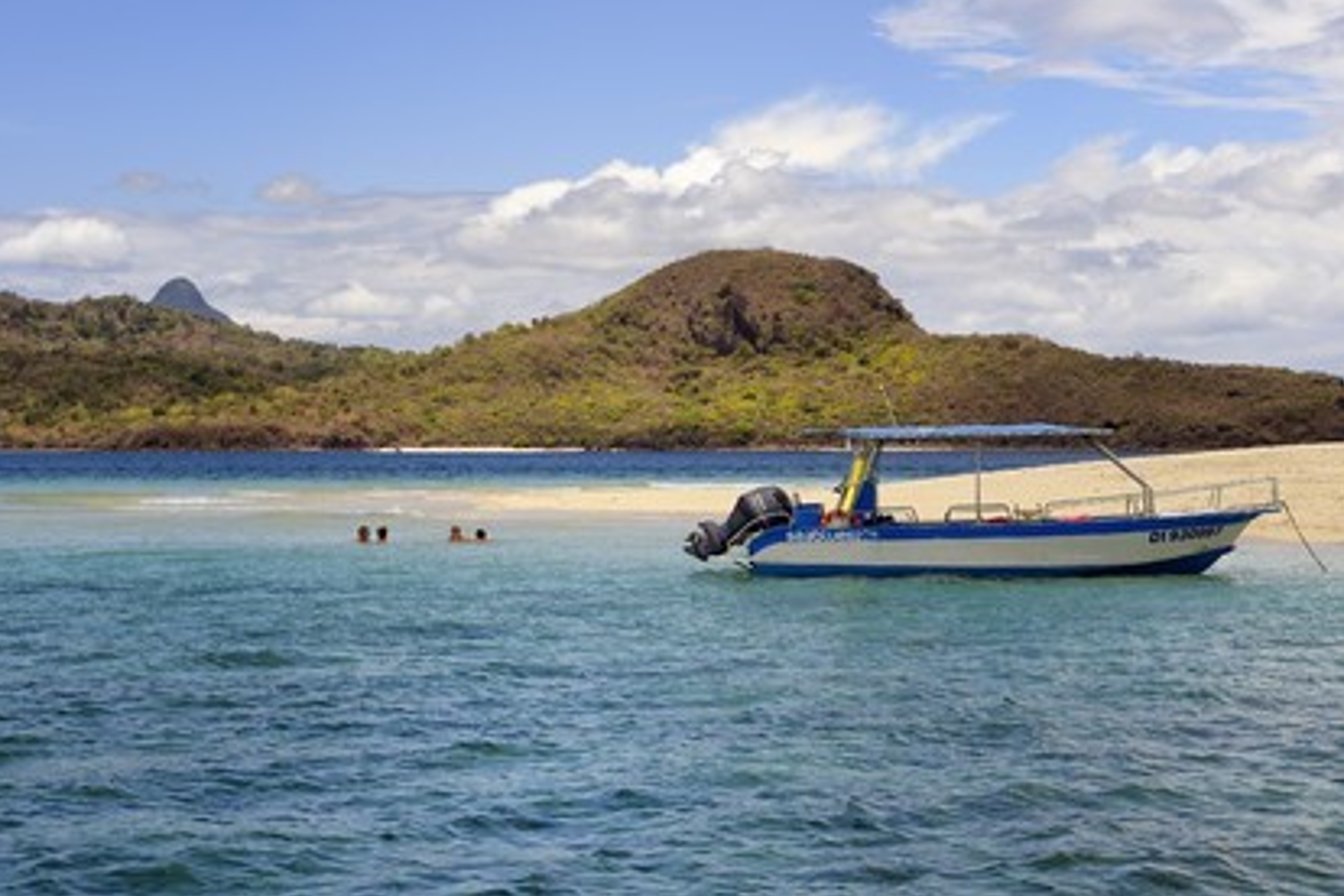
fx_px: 2650
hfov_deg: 28.5
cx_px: 666
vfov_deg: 19.2
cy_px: 445
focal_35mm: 71
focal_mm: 70
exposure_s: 1/320
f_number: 13
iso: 200
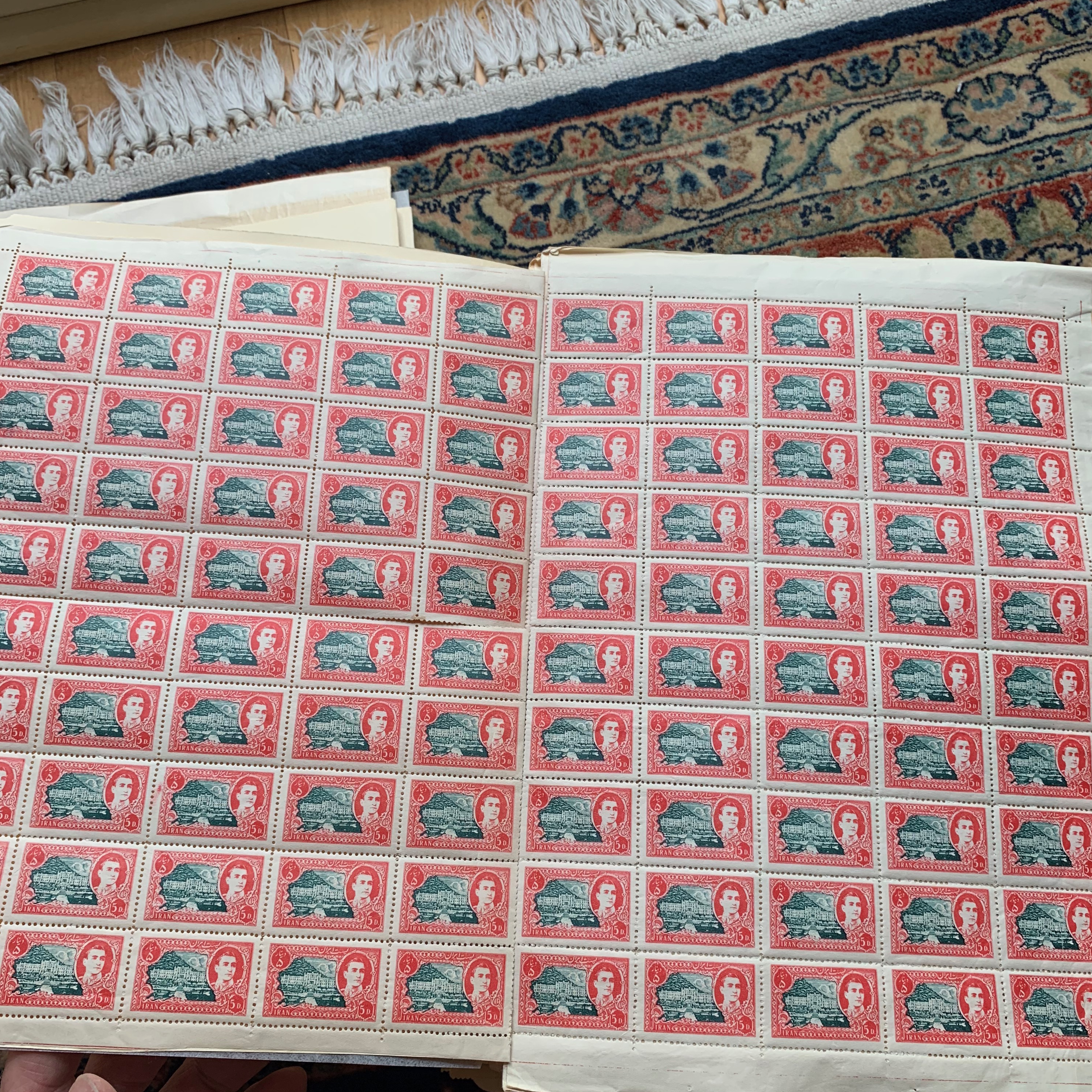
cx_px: 550
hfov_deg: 52.5
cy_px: 599
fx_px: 1106
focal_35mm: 31
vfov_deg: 52.4
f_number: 1.8
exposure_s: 1/121
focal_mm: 4.25
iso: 32
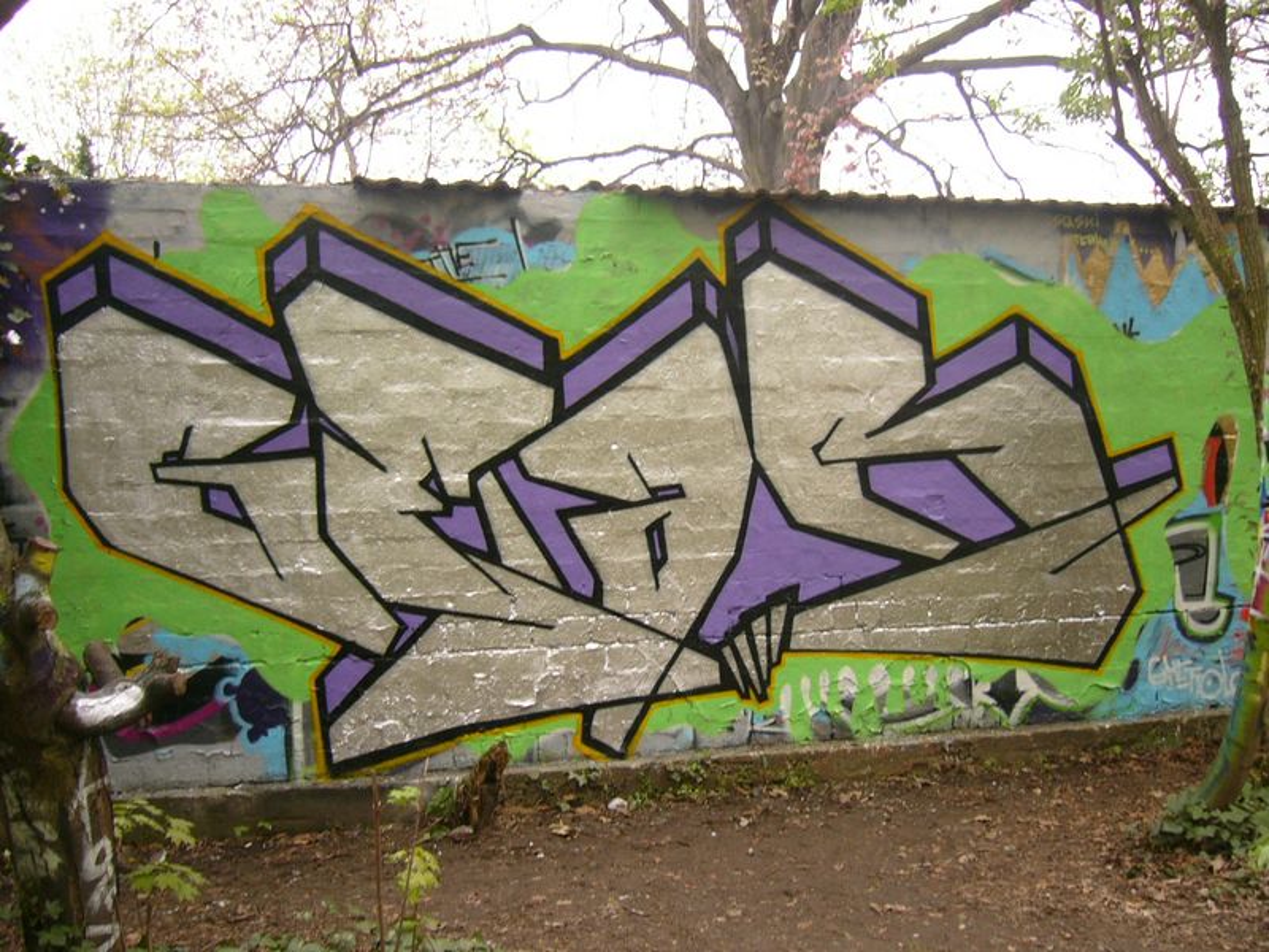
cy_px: 476
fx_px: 1283
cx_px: 634
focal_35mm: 35
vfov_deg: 40.7
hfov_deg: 52.6
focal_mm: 5.8
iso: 100
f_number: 2.8
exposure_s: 1/30
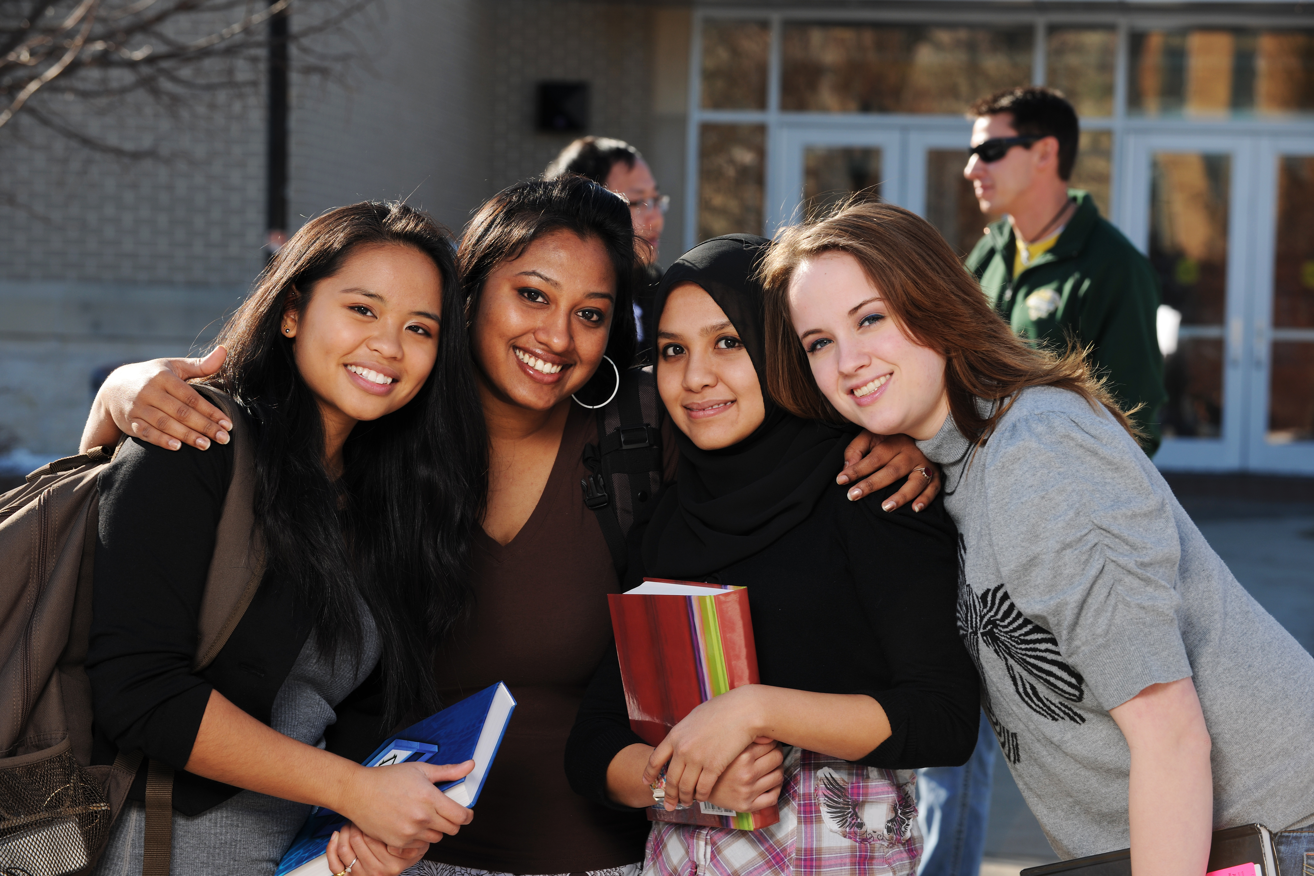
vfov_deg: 11.0
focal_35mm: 125
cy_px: 438
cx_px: 657
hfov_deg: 16.4
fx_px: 4562
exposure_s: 1/100
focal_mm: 125
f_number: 9
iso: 100
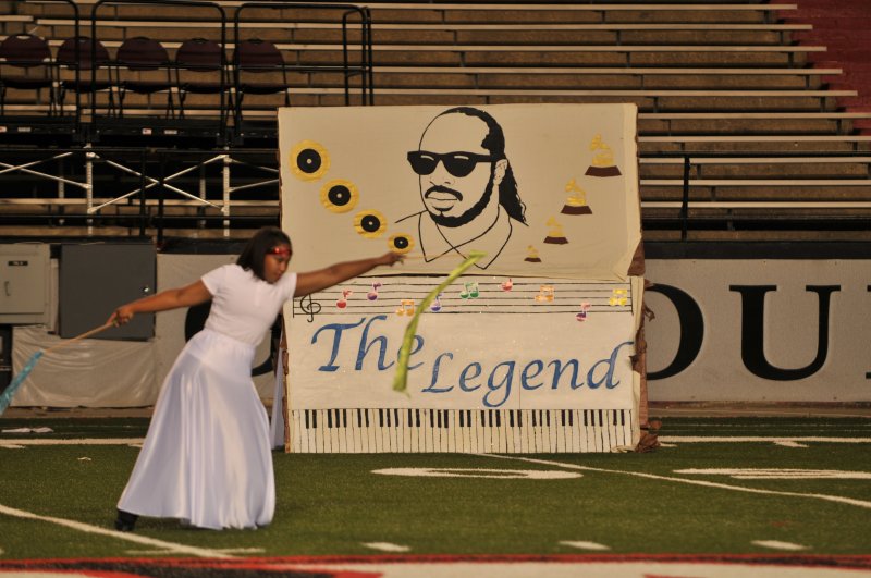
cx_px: 436
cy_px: 289
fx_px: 7248
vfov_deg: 4.6
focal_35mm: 300
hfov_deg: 6.9
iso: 200
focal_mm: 200
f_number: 2.8
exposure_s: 1/200
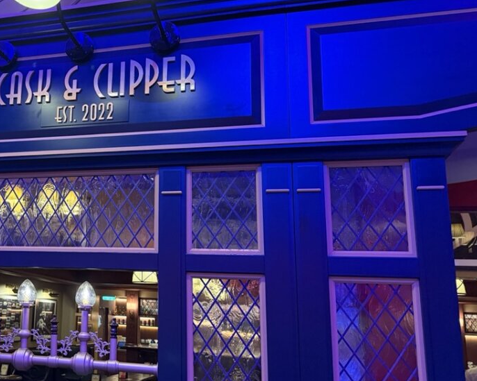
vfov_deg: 36.5
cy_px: 178
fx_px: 579
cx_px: 65
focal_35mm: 41
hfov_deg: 41.9
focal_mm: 6.76
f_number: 1.78
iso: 640
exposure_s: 1/60
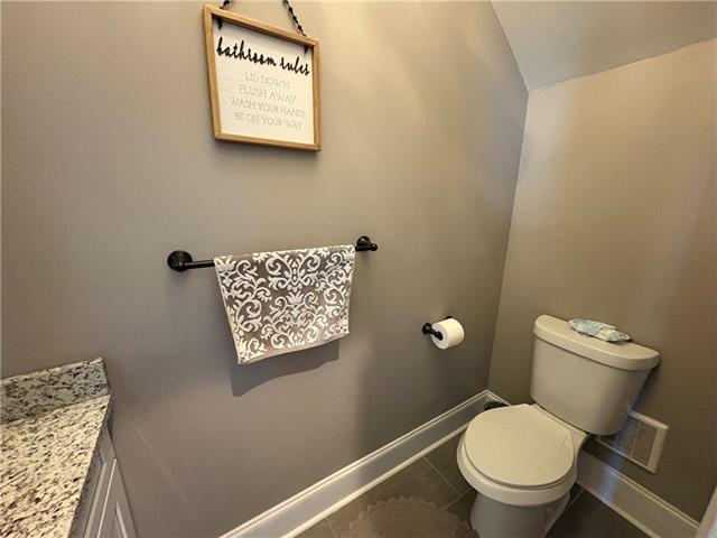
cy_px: 269
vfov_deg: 85.7
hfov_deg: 102.1
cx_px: 358
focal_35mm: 14
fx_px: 290
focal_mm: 2.22
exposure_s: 1/40
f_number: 2.2
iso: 800
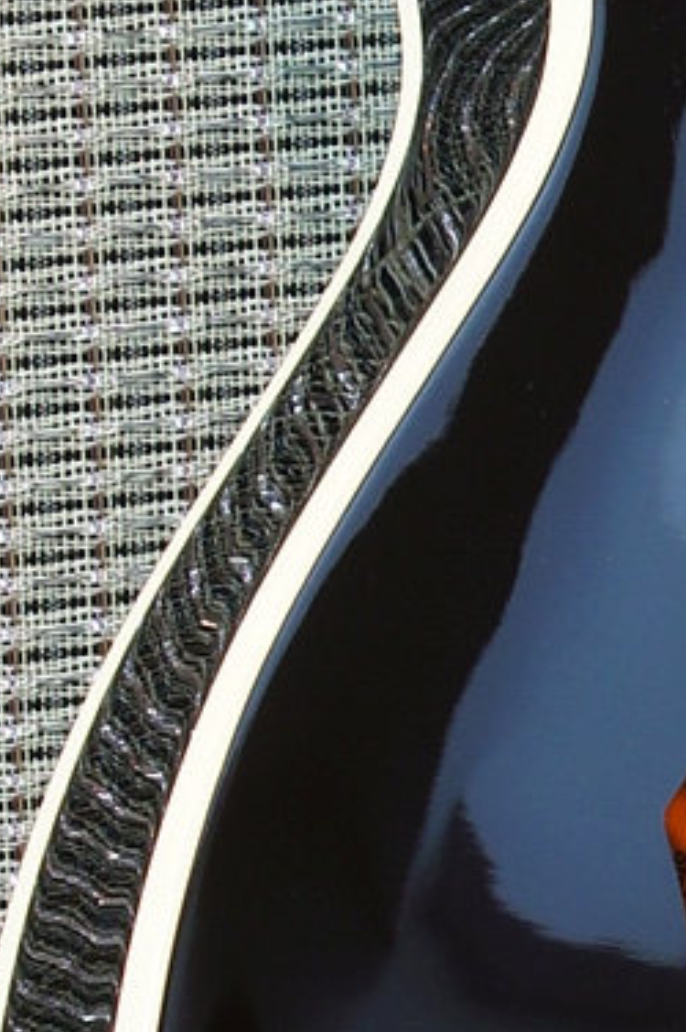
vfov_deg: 5.0
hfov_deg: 3.3
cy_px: 557
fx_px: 11770
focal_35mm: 411
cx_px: 1345
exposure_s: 1/2.5
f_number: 7.1
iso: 100
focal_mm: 45
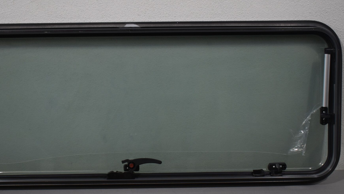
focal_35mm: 60
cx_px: 139
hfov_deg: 34.8
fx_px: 547
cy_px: 98
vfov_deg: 20.1
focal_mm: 26
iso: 450
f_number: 4
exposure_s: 1/250
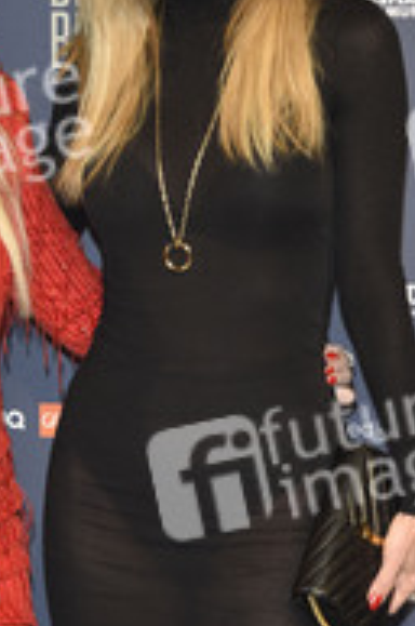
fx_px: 2950
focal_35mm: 170
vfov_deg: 12.1
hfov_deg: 8.0
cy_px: 302
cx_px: 19
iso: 1250
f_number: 7.1
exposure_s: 1/250
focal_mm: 82
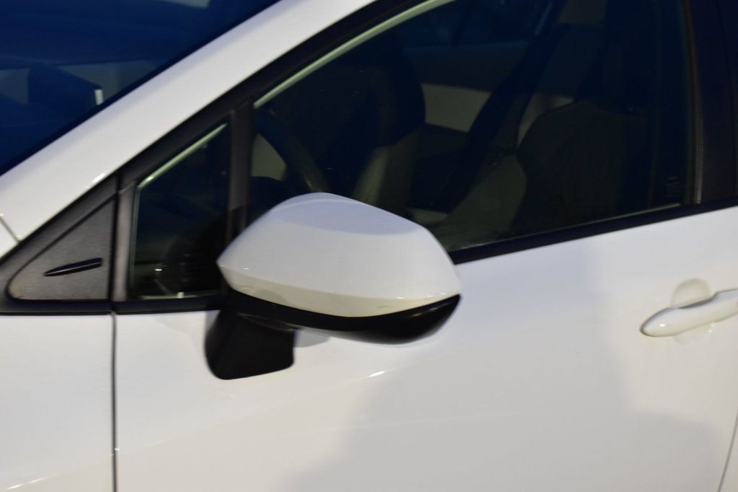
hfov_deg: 35.1
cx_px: 369
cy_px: 246
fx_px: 1168
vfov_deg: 23.8
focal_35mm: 57
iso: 1100
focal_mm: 38
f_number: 6.3
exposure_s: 1/15
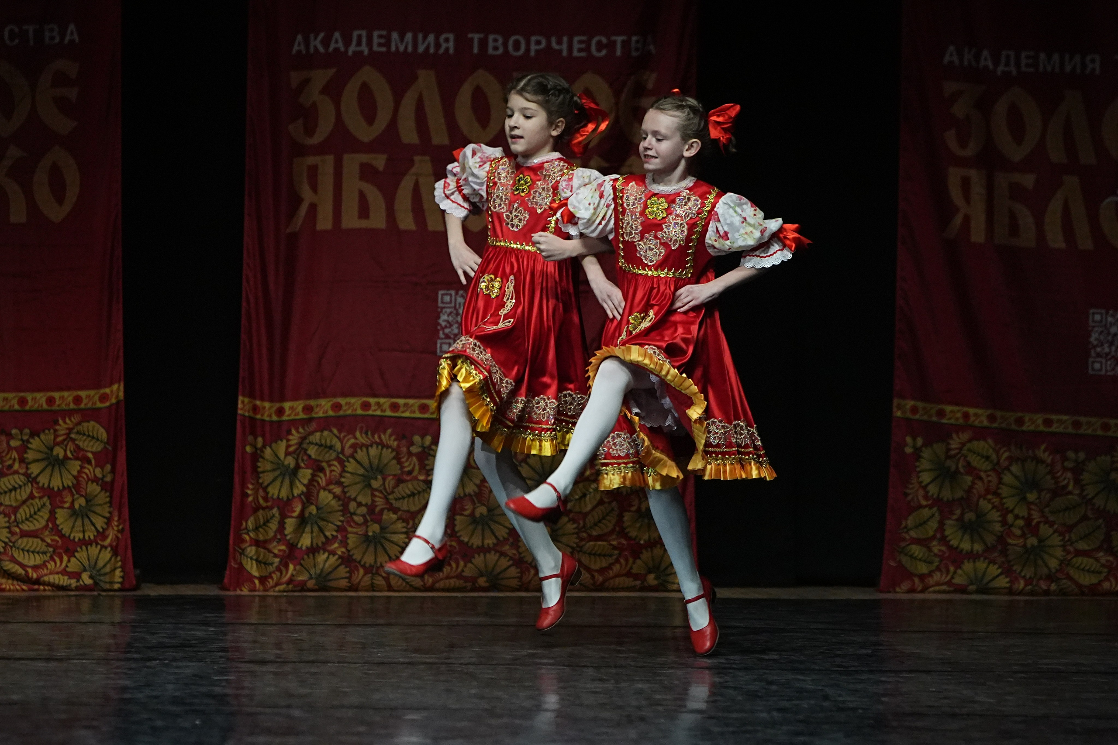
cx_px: 559
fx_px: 7919
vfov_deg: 5.4
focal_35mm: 255
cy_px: 372
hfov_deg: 8.1
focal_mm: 170
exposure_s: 1/500
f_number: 2.8
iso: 4000
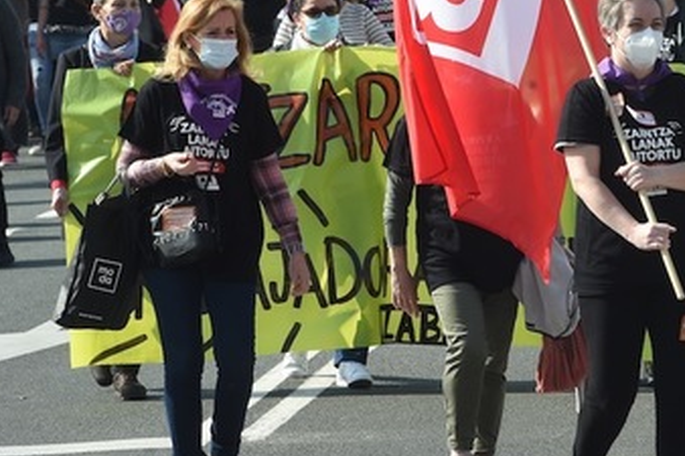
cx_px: 588
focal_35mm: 430
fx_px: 8178
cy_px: 13
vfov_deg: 3.2
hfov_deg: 4.8
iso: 400
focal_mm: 200
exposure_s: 1/320
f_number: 14
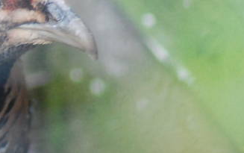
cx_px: -182
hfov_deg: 1.7
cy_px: 143
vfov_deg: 1.1
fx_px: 8216
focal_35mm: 1234
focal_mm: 165
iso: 800
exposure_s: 1/100
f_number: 4.5
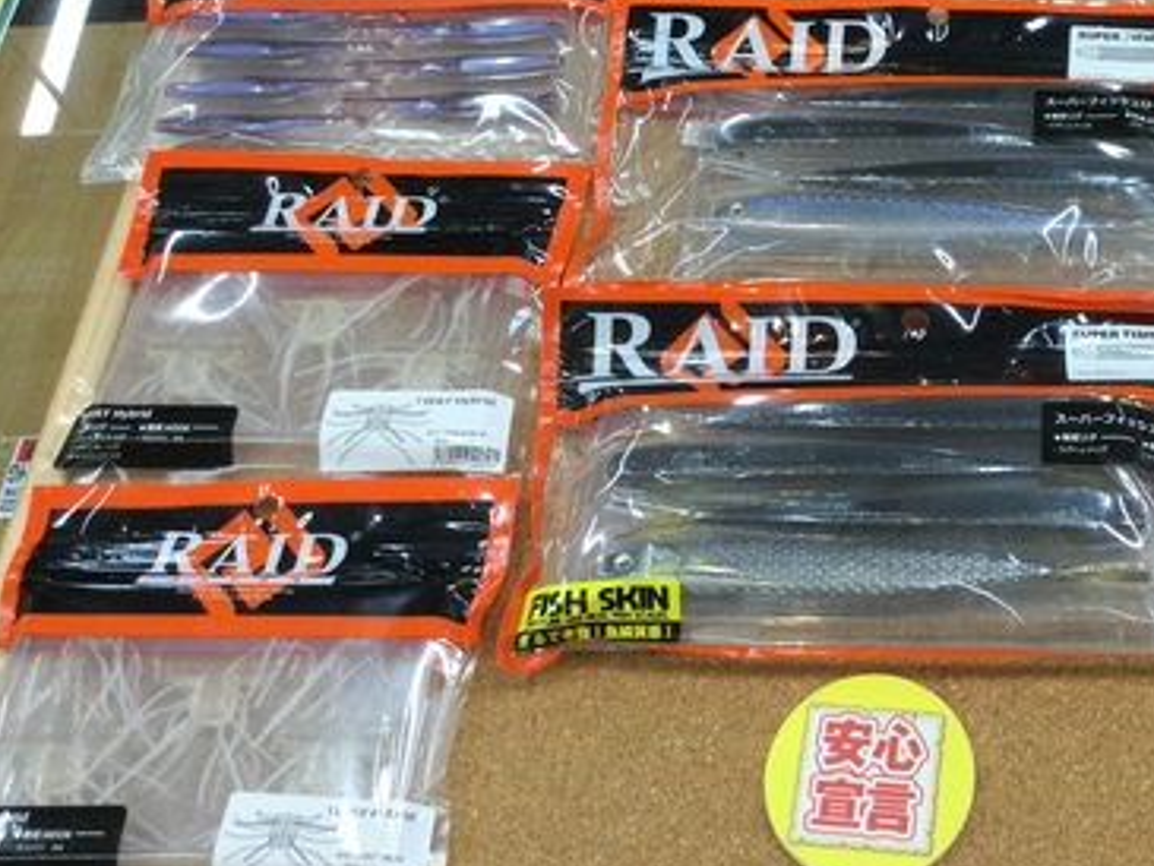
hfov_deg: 36.1
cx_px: 939
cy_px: 281
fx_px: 1701
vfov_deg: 28.4
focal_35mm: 51
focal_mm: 3.3
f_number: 2.4
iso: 32
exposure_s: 1/40
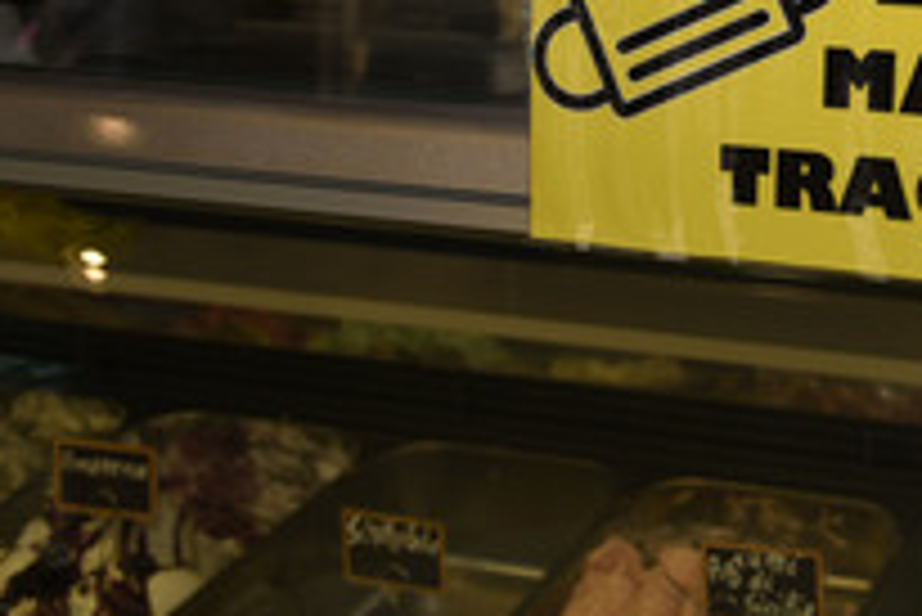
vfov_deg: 19.1
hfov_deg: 27.0
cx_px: 956
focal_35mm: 70
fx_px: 1794
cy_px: 63
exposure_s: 1/125
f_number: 6.3
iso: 250
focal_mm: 32
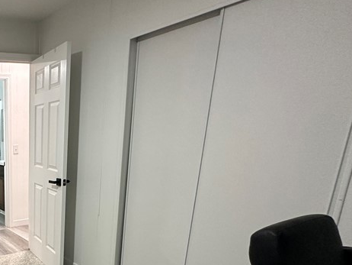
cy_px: 212
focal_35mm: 31
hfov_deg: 46.3
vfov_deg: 43.4
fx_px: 315
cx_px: -18
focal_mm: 2.22
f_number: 2.2
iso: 320
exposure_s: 1/60
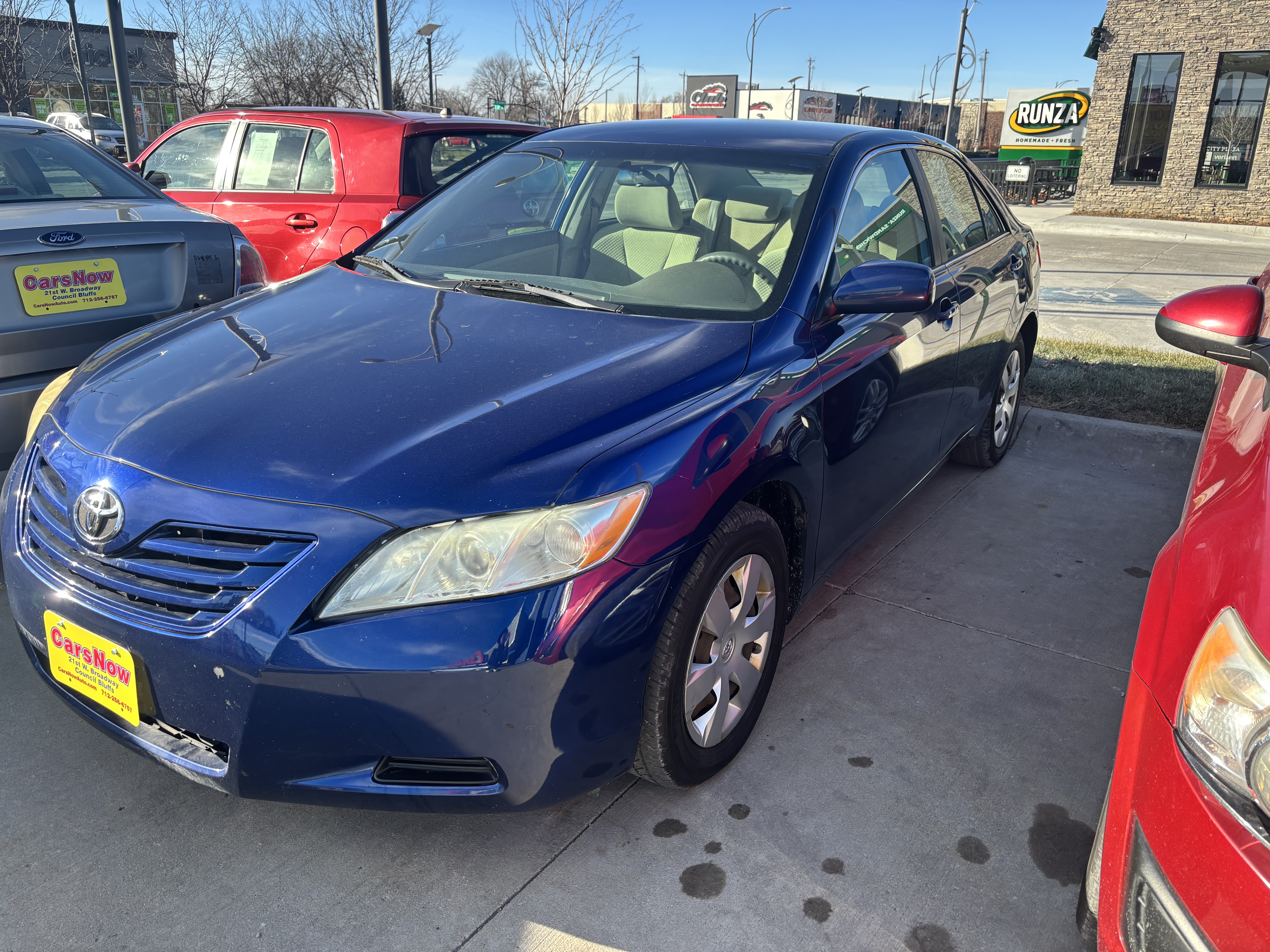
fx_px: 954
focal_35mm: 26
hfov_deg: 67.3
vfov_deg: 53.1
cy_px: 476
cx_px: 635
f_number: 1.6
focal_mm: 5.96
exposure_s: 1/688
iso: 50
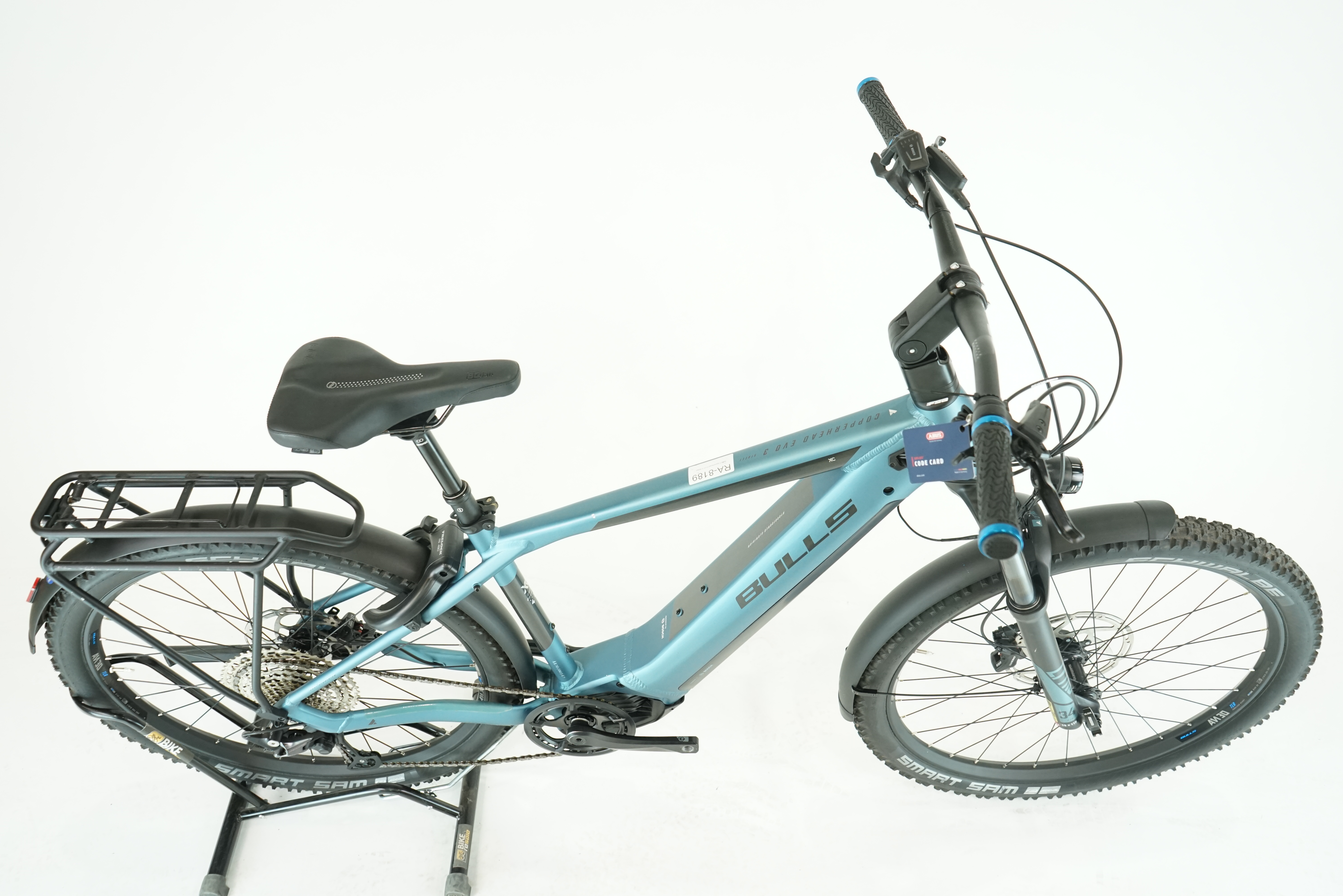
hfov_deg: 65.5
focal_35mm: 28
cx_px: 672
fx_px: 1044
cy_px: 448
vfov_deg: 46.4
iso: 1600
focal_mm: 28
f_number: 5.6
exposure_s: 1/125
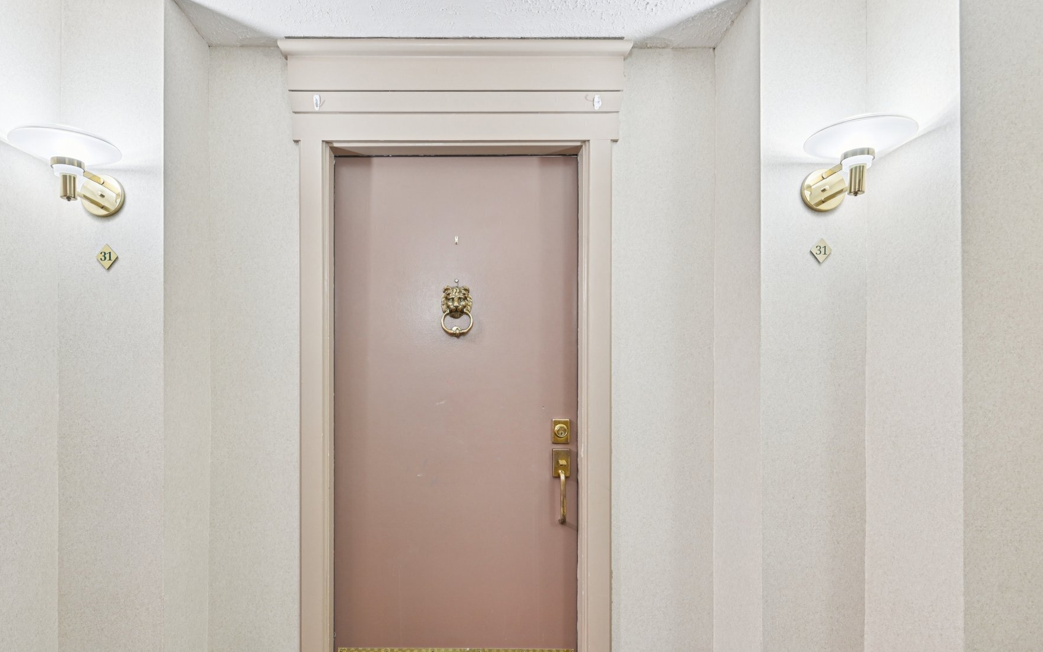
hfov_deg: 87.7
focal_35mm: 19
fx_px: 540
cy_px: 393
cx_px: 464
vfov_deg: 61.7
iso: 400
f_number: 8
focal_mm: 16
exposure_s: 1/4
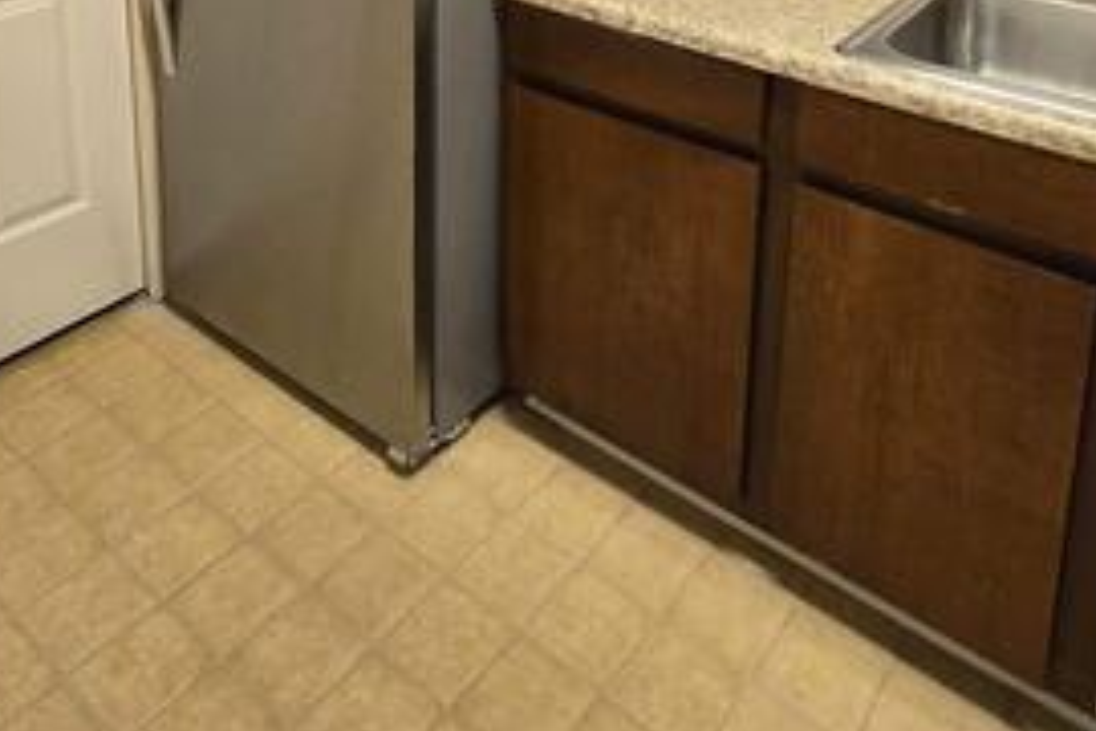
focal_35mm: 32
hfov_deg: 58.7
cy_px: -142
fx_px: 974
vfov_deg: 33.6
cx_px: 589
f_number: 2.2
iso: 320
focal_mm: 1.7
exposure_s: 1/60
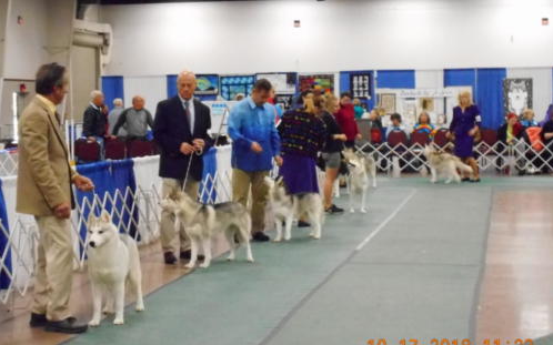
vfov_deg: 15.9
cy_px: 181
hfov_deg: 25.2
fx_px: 1236
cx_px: 276
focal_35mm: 82
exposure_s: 1/20
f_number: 5.5
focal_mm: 13.8
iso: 1600
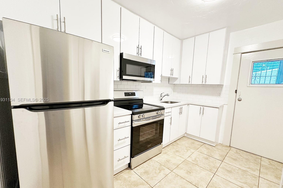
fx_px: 118
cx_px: 138
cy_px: 100
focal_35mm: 15
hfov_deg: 100.4
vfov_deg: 77.2
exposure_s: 1/60
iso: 320
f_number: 2.2
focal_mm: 2.22
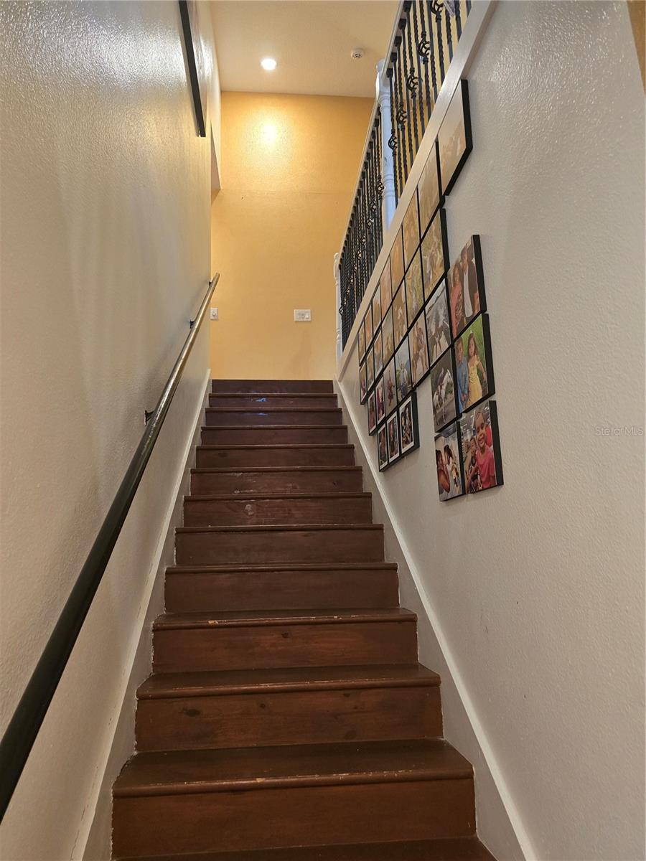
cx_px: 323
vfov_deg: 73.9
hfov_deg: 58.9
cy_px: 430
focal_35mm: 23
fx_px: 572
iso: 640
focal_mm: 6.3
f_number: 1.7
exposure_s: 1/120
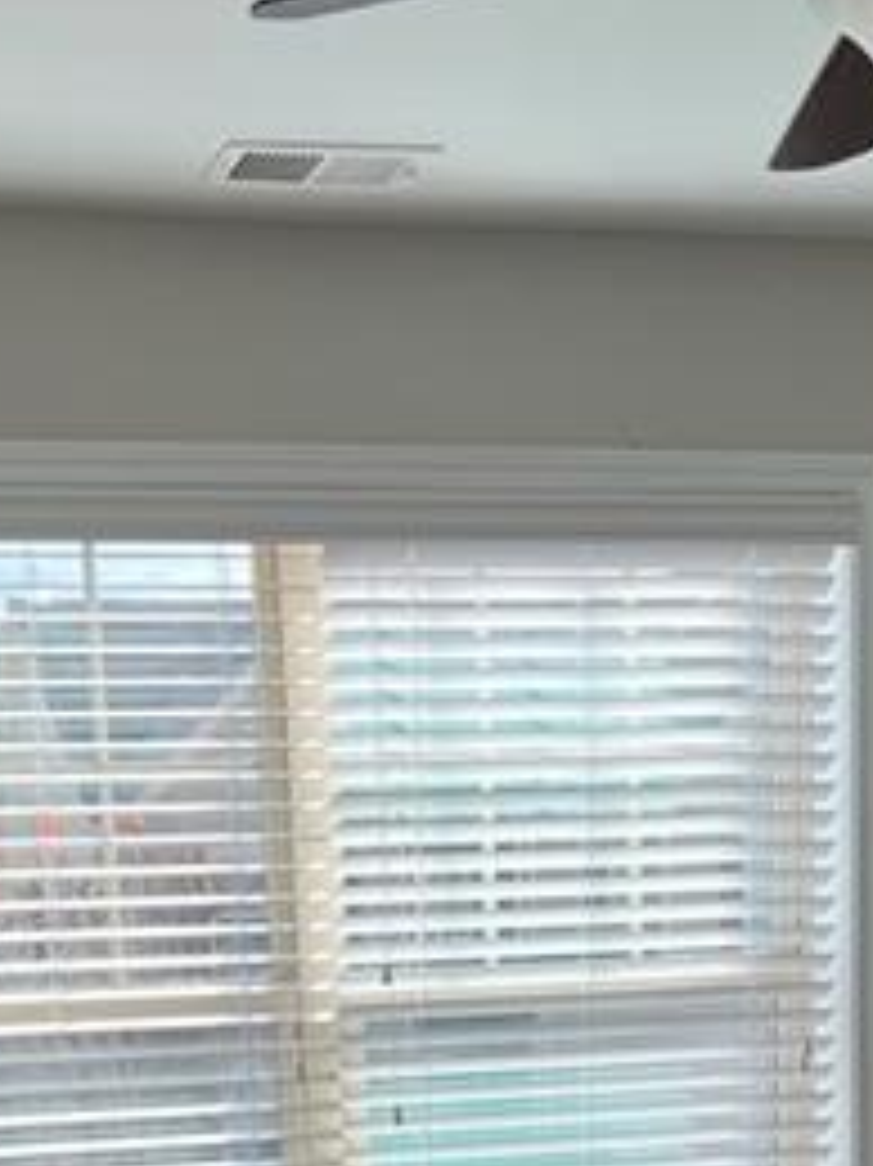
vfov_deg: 23.1
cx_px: 432
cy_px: 1423
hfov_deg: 19.1
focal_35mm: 77
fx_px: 2591
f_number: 1.5
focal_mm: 5.7
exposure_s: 1/486
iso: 50
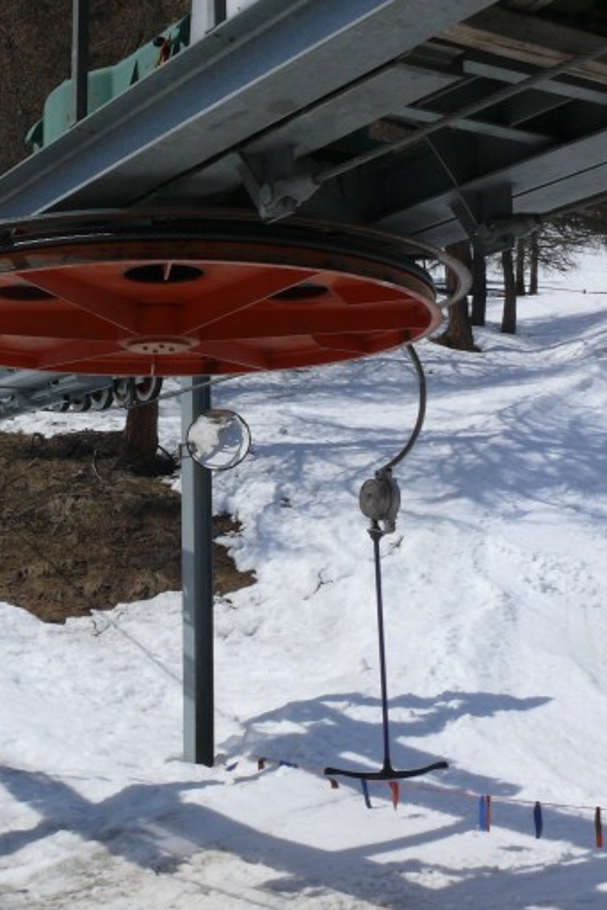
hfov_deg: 22.9
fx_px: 1441
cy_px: 429
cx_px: 7
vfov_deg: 35.0
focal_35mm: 57
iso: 100
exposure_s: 1/640
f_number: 8
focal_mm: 7.4
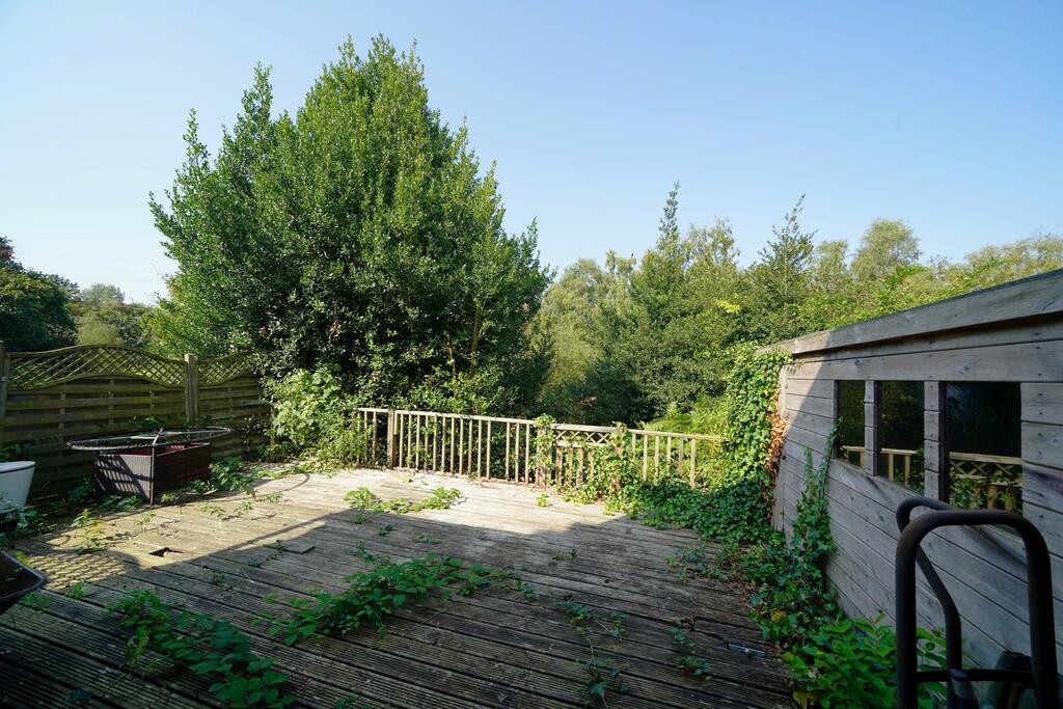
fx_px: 354
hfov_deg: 112.6
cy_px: 354
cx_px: 532
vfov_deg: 90.0
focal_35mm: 12
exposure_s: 1/100
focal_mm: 12
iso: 100
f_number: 8
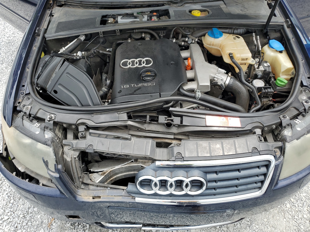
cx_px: 155
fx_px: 233
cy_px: 116
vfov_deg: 53.1
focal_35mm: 26
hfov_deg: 67.3
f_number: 1.5
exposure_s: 1/1000
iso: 50
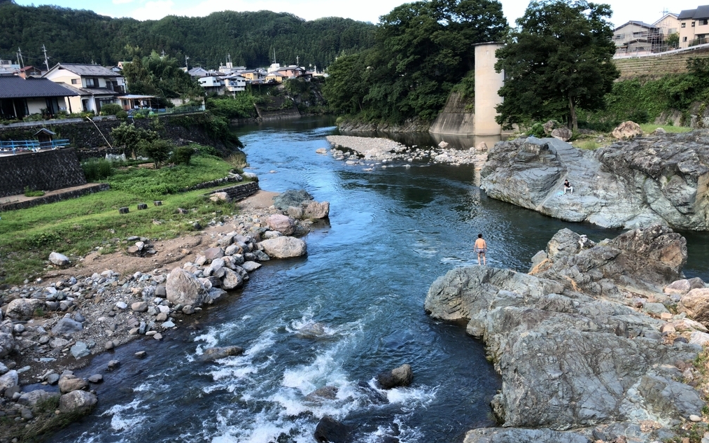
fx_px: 580
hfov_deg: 62.9
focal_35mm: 30
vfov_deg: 41.7
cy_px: 252
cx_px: 356
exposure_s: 1/484
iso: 20
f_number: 1.8
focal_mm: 3.99
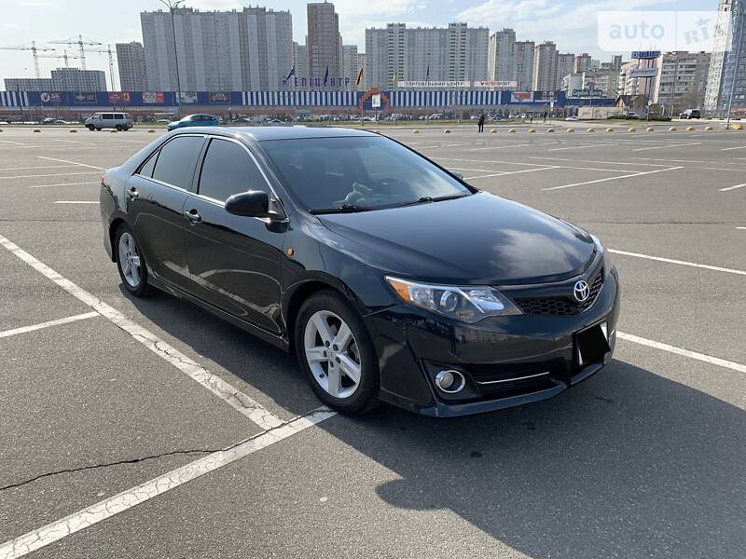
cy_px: 280
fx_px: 560
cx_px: 373
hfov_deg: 67.3
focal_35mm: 26
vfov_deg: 53.1
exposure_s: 1/1314
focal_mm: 4.2
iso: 25
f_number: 1.8
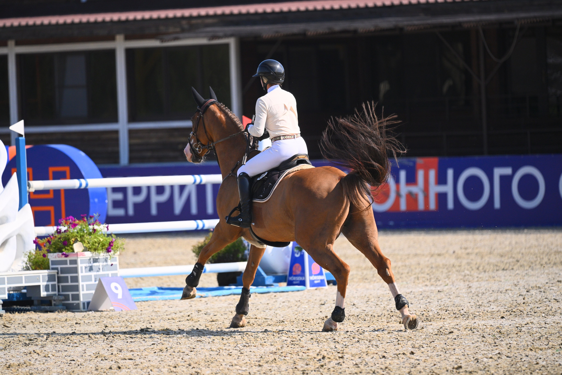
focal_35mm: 300
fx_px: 4683
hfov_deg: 6.9
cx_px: 281
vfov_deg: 4.6
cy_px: 188
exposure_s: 1/8000
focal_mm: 300
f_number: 4
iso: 800
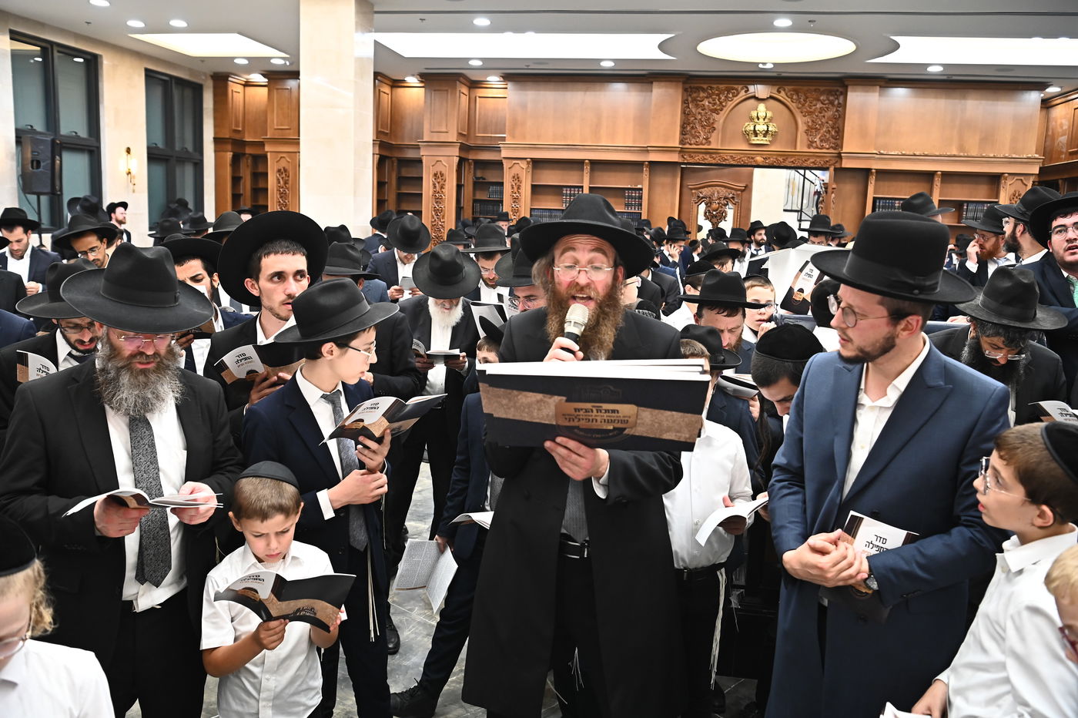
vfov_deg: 43.6
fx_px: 898
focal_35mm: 30
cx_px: 539
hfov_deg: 62.0
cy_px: 359
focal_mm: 30
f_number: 4.5
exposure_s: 1/200
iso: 2000
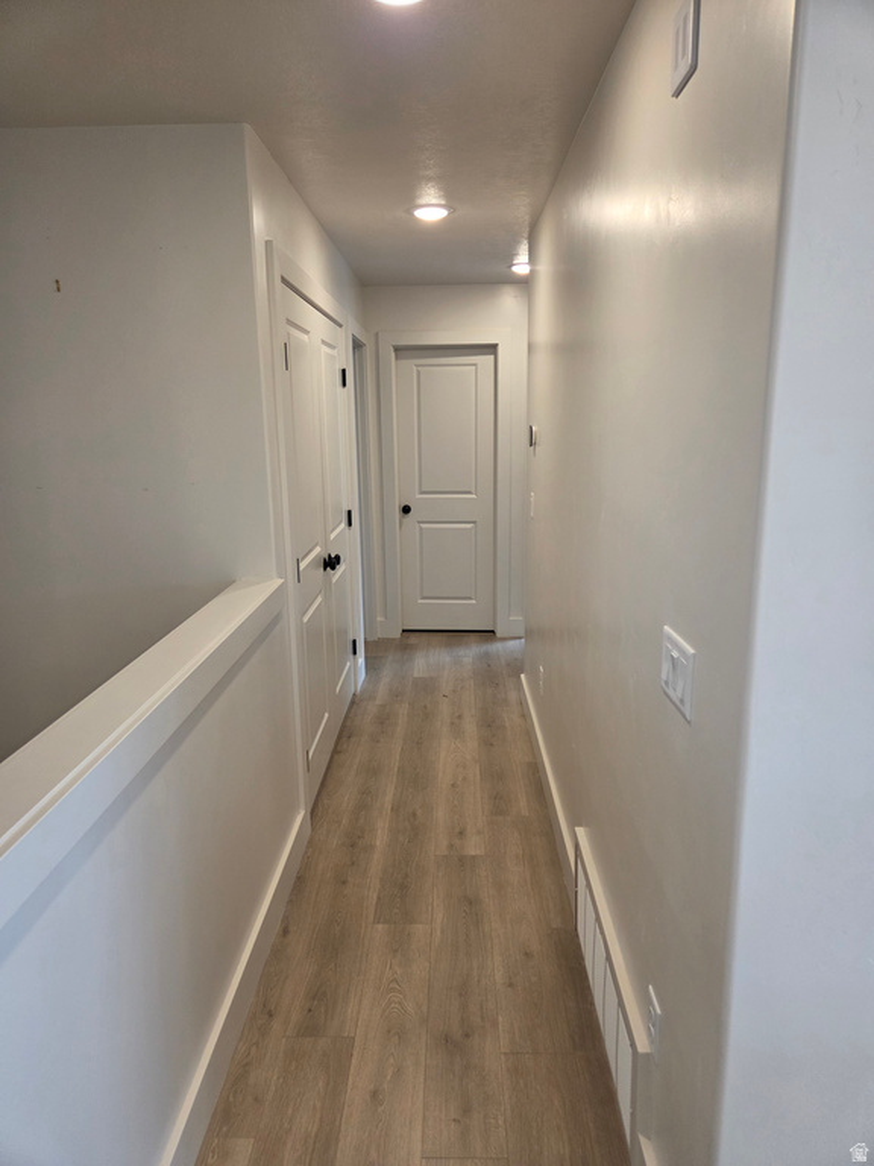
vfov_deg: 73.9
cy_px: 583
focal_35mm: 23
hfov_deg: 58.9
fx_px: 774
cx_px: 437
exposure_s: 1/120
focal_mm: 5.4
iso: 125
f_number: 1.8
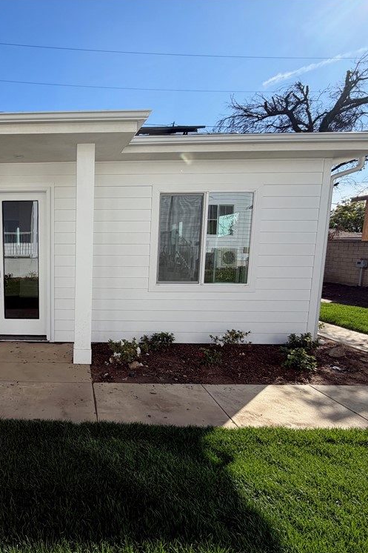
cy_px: 282
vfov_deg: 84.0
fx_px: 307
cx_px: 54
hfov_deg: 55.7
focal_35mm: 20
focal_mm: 2.22
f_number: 2.2
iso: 25
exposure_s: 1/770
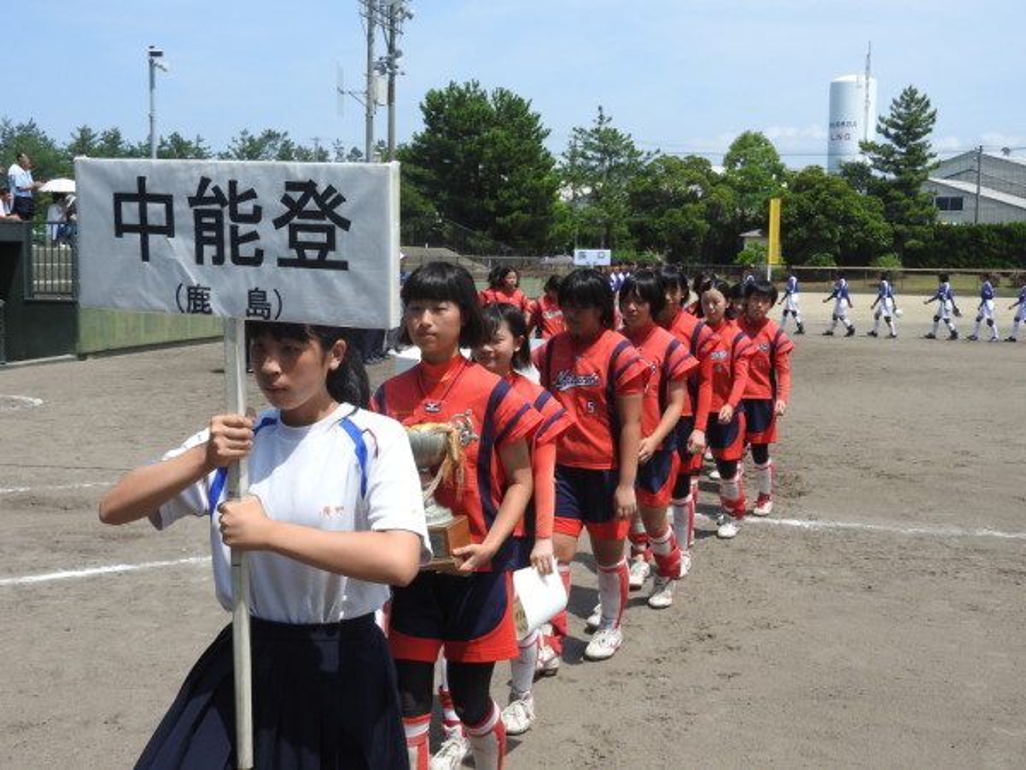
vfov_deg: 32.2
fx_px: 1334
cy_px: 385
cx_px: 513
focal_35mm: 45
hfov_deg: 42.1
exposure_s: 1/1000
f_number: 4
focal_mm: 8.1
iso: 100
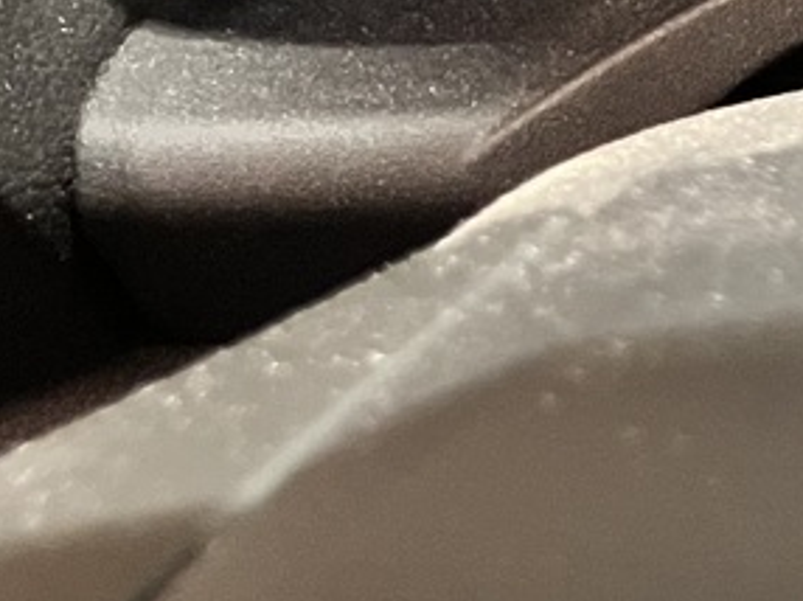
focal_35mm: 141
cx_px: 1376
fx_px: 3268
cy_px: -643
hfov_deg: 12.9
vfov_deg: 9.7
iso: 320
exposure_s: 1/37
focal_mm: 3.99
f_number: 1.8
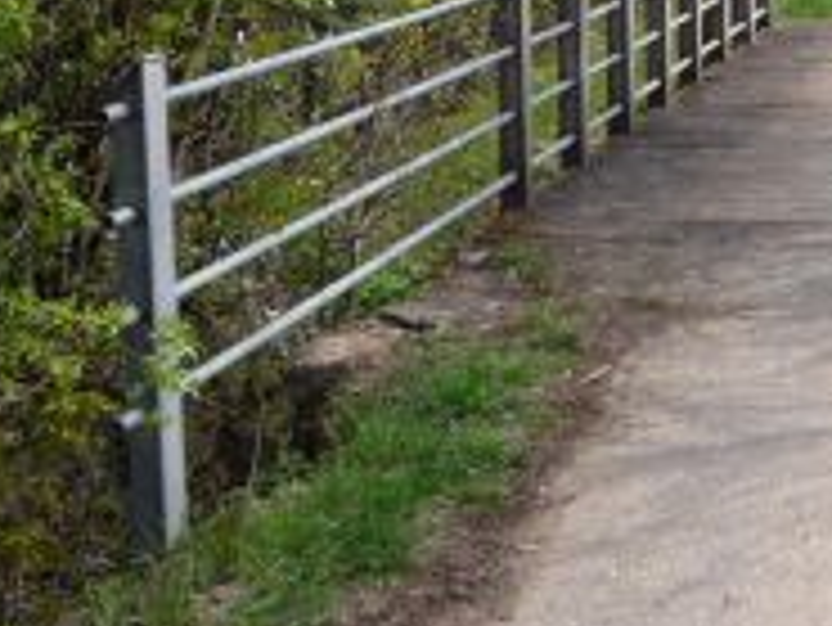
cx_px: 863
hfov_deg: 22.5
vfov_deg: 17.3
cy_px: -45
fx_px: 1996
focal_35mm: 83
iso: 100
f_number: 4.5
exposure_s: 1/400
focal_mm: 5.2
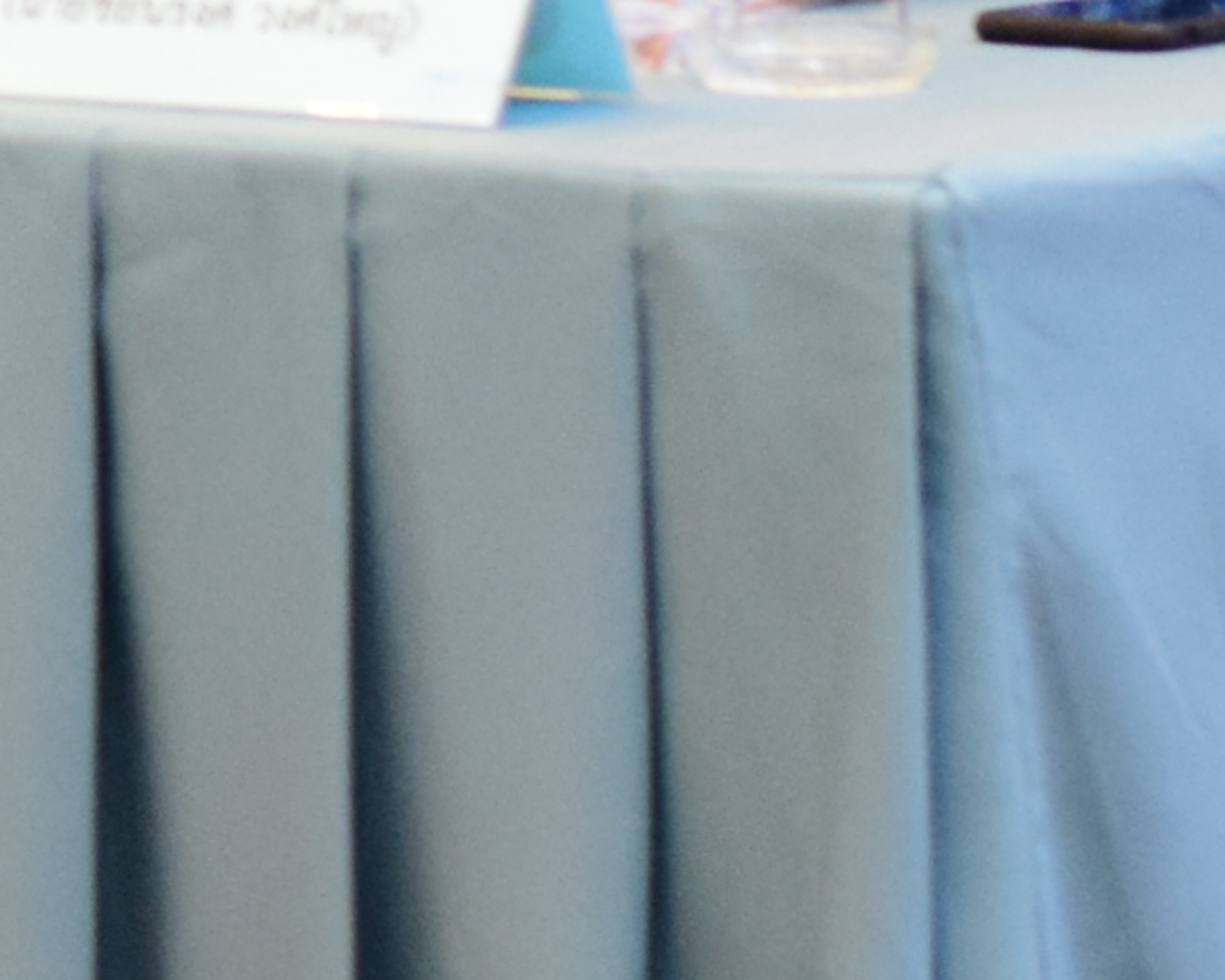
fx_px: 16750
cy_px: -1173
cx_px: -2160
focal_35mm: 462
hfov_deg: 4.1
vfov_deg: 3.3
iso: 1600
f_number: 3.5
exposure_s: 1/80
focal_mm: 50
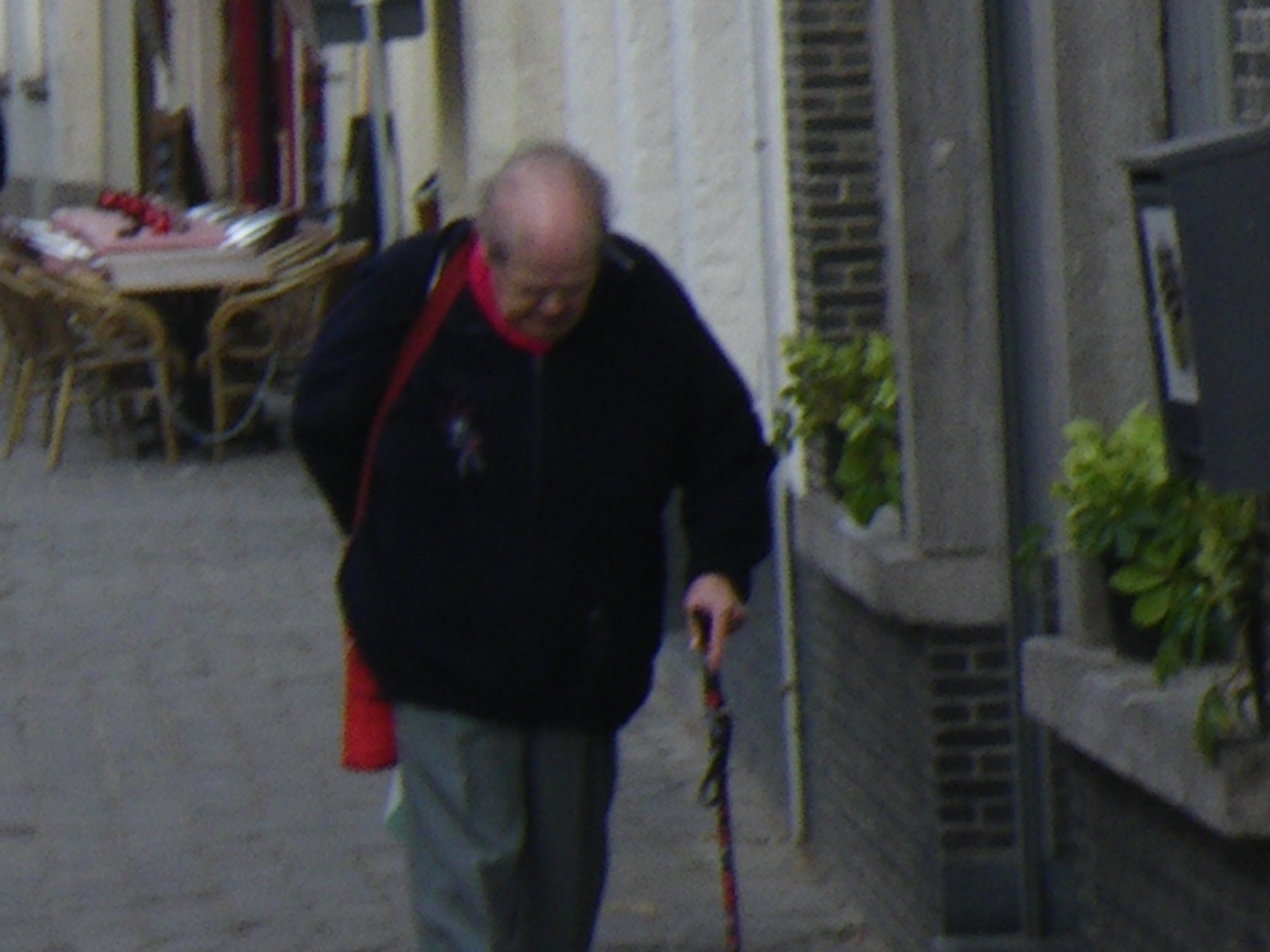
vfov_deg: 7.9
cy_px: -530
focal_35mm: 184
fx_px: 6752
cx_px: -654
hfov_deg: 10.4
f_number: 4.2
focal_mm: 7.5
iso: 50
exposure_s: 1/125
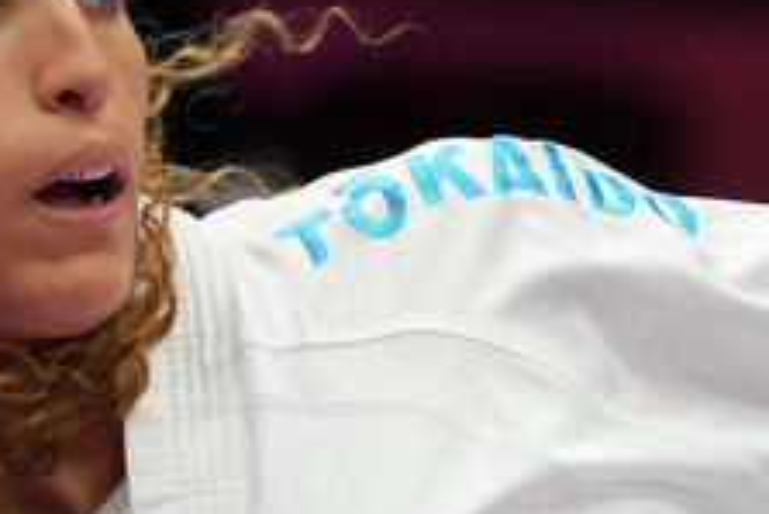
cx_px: 1348
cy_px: 907
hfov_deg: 1.5
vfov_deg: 1.0
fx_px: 30180
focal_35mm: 1412
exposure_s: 1/1000
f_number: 2.8
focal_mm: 197
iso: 500
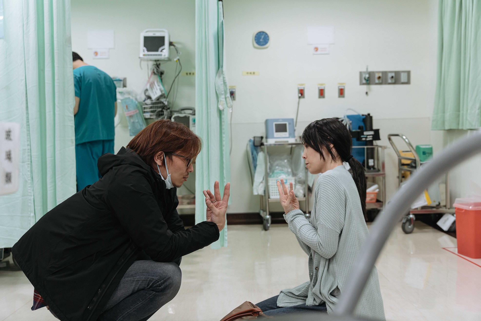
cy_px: 160
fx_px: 508
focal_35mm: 38
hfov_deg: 50.7
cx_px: 240
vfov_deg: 35.1
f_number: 3.5
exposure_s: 1/60
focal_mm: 38
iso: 800
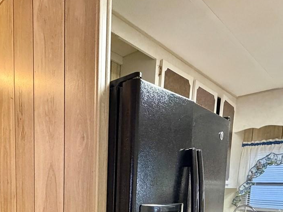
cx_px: 87
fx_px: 262
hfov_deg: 55.2
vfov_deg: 38.6
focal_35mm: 32
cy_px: 218
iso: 640
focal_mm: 2.22
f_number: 2.2
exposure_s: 1/60
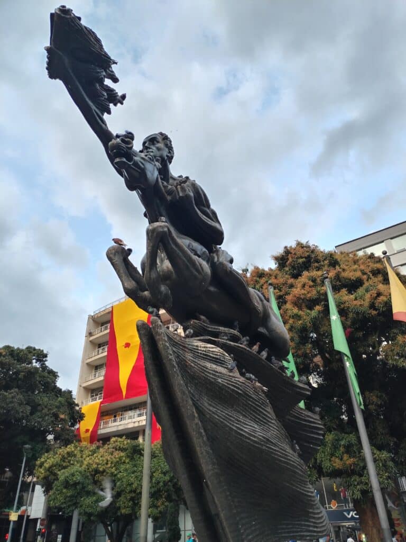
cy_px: 271
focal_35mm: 26
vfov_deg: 67.3
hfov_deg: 53.1
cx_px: 203
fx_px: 407
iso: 100
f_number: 1.8
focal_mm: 4.75
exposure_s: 1/181
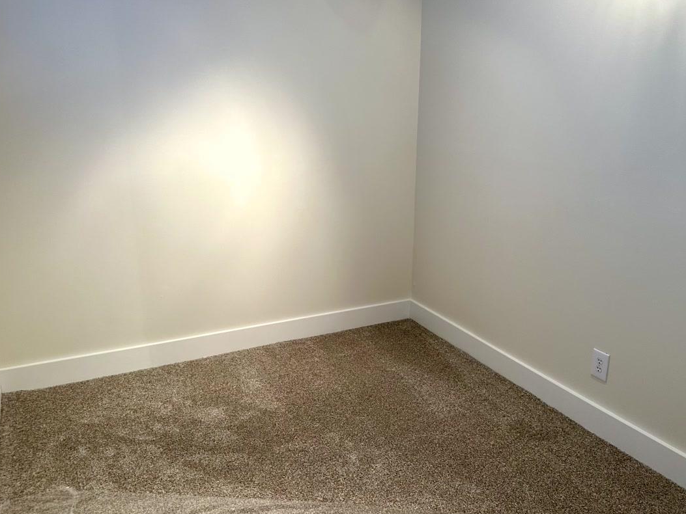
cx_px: 377
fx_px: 595
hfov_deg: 59.8
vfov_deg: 46.8
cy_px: 257
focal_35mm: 30
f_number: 1.78
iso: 160
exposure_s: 1/60
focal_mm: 6.86
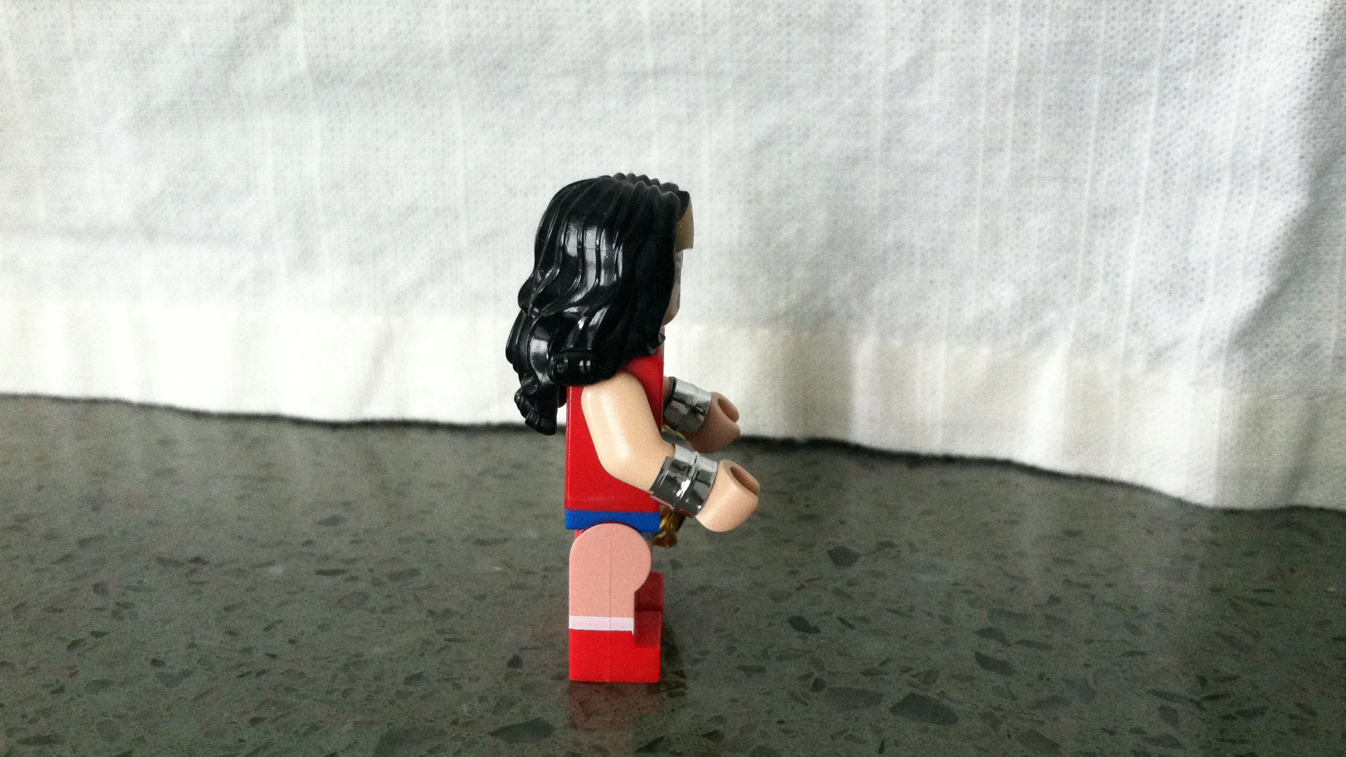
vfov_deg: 30.4
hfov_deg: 51.6
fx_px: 1392
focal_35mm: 39
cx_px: 674
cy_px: 407
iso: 250
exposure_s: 1/17
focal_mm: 3.85
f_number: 2.8
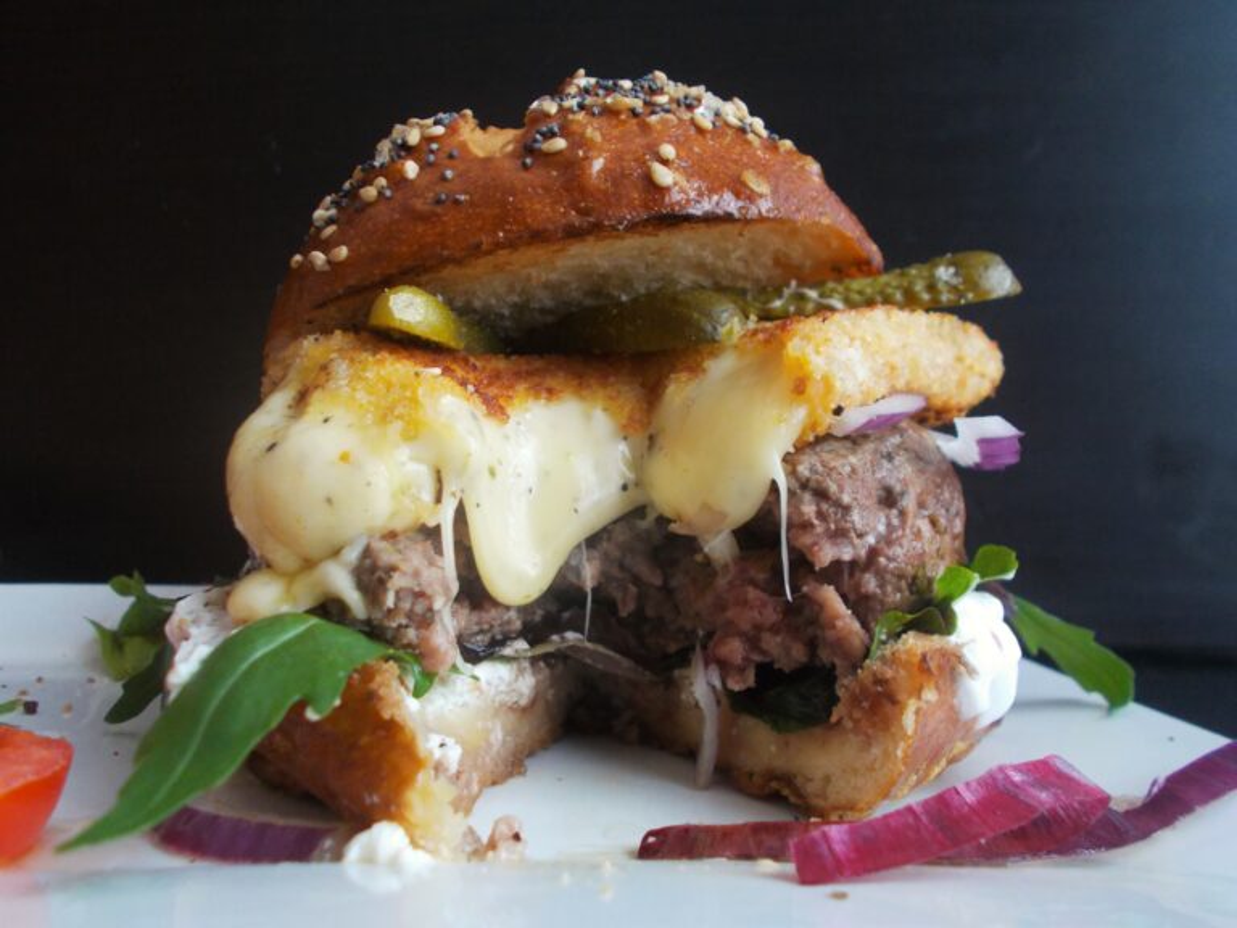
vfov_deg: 46.8
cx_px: 618
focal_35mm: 30
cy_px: 464
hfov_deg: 60.0
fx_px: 1072
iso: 200
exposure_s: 1/20
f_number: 3.4
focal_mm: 5.3
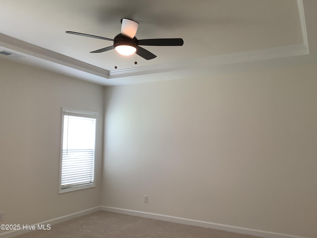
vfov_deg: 45.4
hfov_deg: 58.4
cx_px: 158
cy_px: 119
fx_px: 284
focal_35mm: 31
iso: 50
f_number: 2.4
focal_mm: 3.3
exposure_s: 1/60
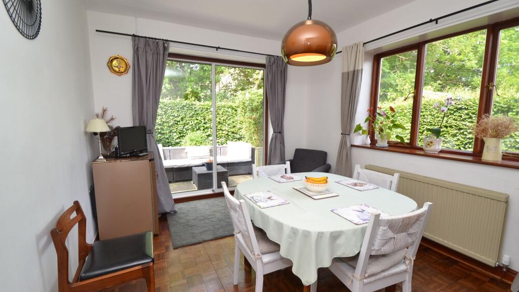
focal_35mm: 16
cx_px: 262
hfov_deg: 99.4
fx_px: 220
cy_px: 147
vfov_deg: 67.1
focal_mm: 10
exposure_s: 1/100
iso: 400
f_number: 5
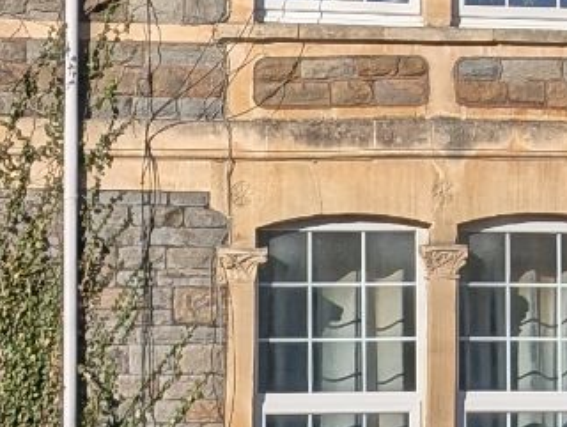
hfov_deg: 10.9
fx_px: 2953
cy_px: 224
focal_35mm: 180
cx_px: 592
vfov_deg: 8.3
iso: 18
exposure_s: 1/1443
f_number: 1.68
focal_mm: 6.9
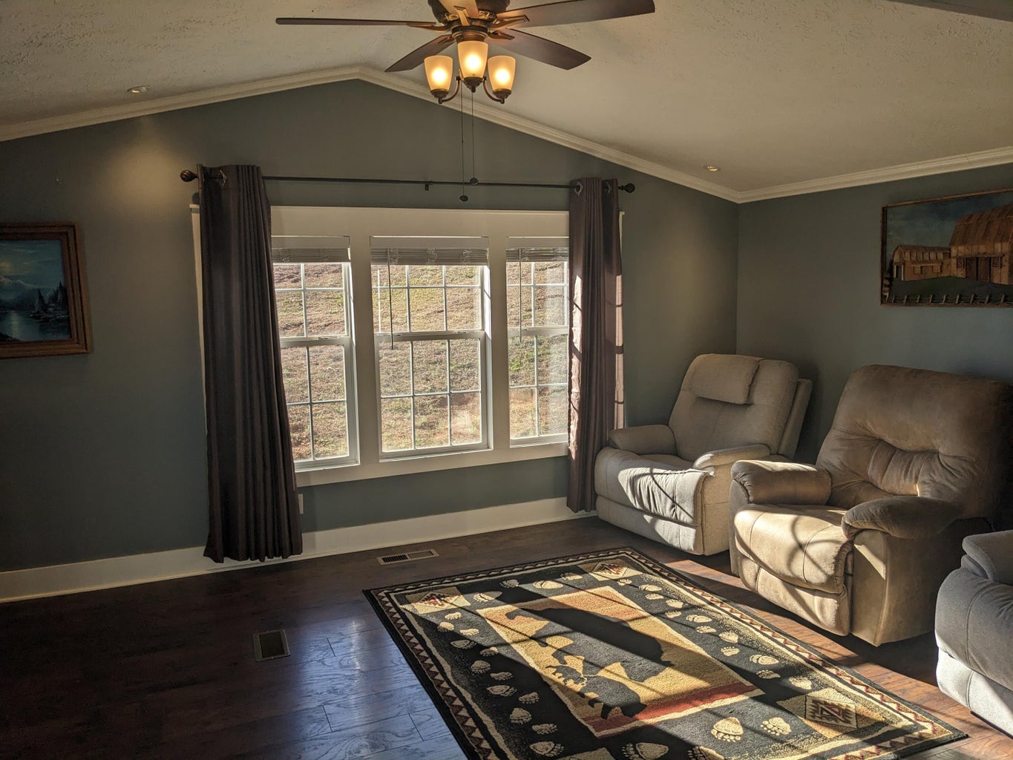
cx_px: 506
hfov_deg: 65.3
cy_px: 380
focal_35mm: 27
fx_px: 790
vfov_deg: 51.4
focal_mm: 4.38
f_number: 1.73
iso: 49
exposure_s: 1/690
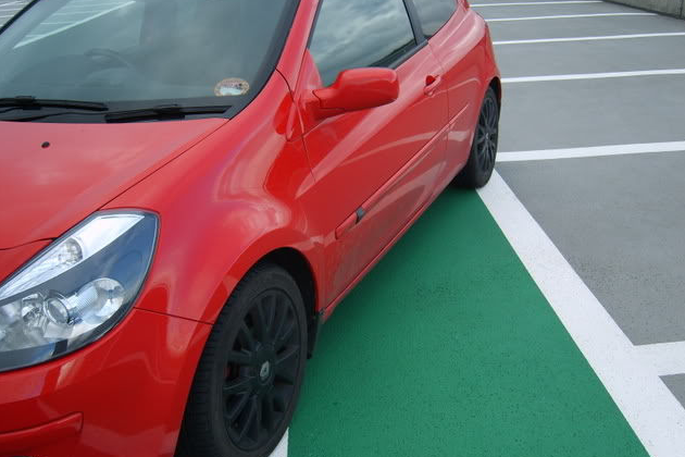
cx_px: 345
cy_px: 202
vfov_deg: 35.9
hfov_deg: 51.9
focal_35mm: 37
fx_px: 704
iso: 50
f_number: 2.8
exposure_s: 1/250
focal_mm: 7.4
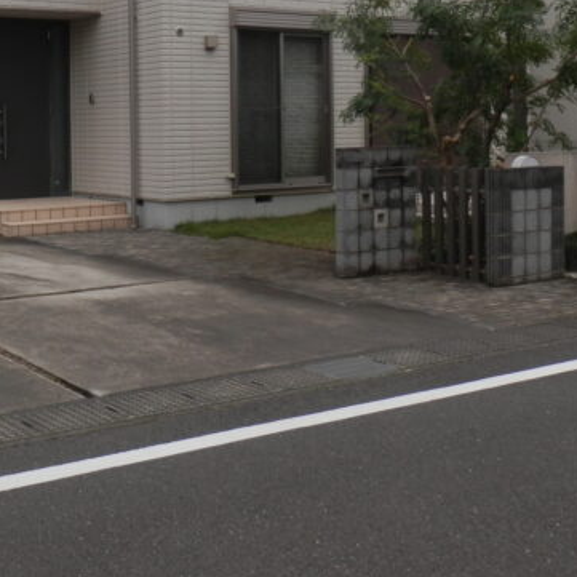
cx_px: 115
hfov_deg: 31.9
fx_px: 981
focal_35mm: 52
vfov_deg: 32.1
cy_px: 133
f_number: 3
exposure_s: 1/250
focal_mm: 4.5
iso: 80
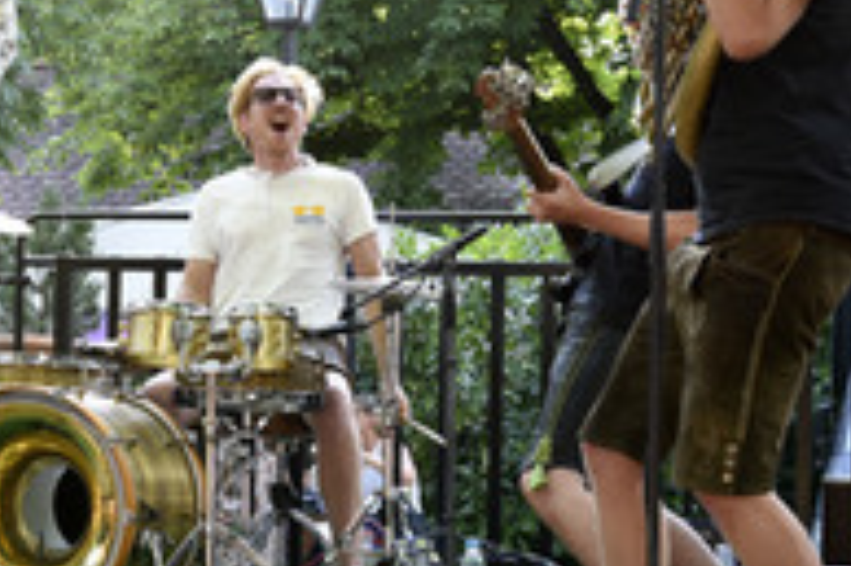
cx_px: 15
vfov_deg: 11.3
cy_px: 206
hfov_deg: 16.6
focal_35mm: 121
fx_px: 2858
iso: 640
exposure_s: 1/80
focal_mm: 52
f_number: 6.3
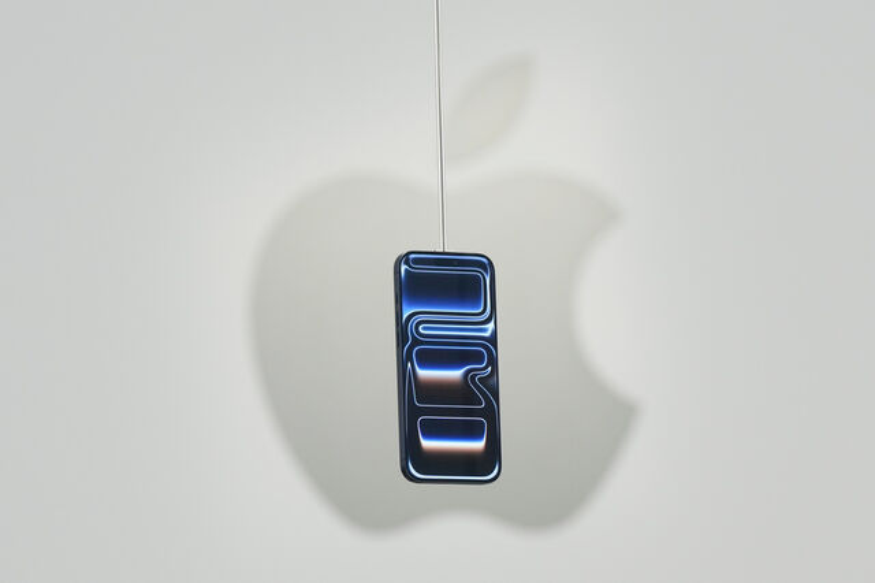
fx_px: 6632
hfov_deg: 7.5
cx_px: 438
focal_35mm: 273
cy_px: 292
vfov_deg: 5.0
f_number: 8
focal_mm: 182
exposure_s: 1/100
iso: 1600
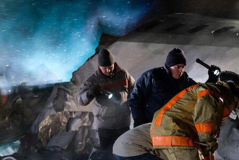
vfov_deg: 10.1
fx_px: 896
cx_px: 188
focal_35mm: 135
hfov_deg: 15.1
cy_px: 131
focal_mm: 50
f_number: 2.8
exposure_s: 1/100
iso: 5000
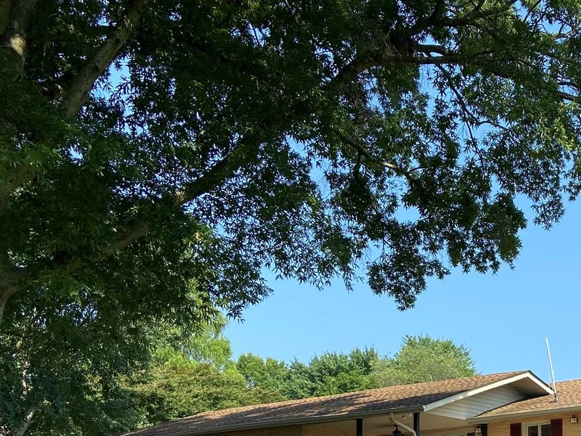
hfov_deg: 30.1
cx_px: 570
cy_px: 441
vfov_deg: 23.4
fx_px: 1007
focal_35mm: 60
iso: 32
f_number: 1.8
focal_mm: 4.25
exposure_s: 1/1124
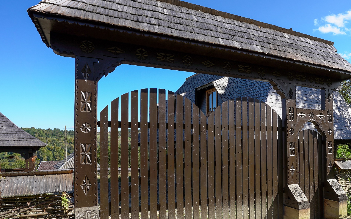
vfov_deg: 47.1
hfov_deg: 67.8
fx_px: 249
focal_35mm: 26
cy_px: 139
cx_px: 243
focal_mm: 16
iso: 100
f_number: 16
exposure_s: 1/40
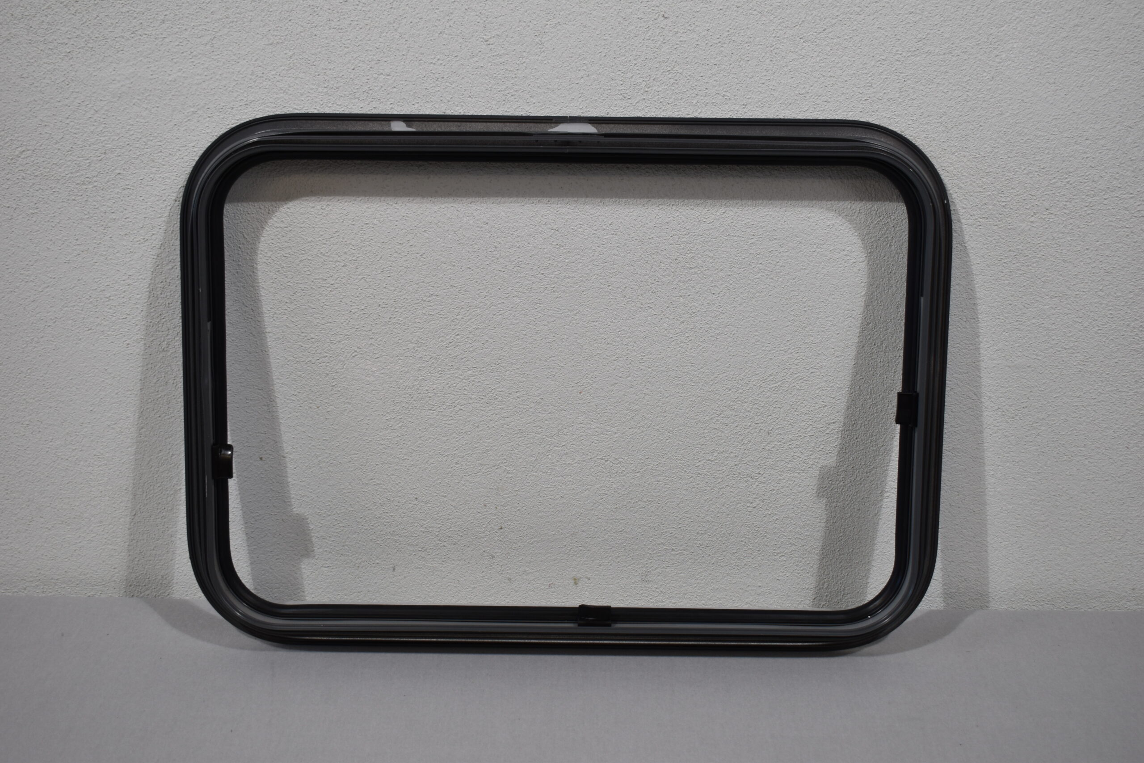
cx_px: 572
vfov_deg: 29.9
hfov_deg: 43.6
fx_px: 1430
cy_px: 382
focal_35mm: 45
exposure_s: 1/125
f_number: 5.6
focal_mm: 30
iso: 320
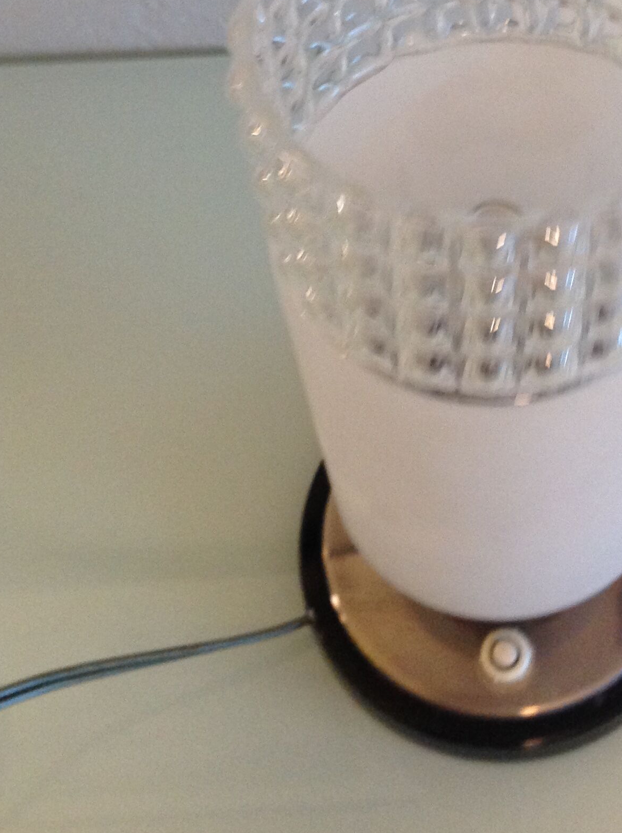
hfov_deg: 24.8
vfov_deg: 32.5
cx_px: 494
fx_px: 1393
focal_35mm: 58
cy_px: 188
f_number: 2.4
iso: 250
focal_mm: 4.28
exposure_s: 1/17
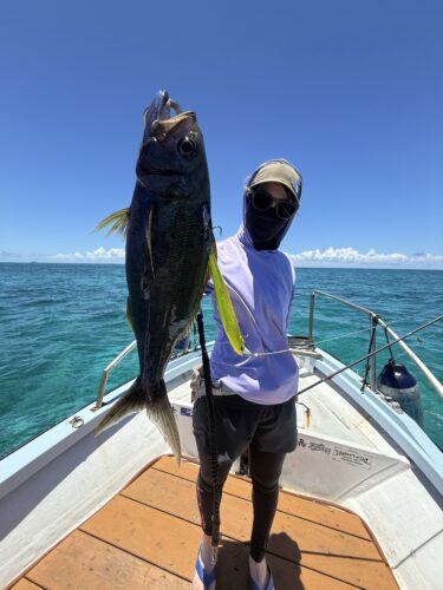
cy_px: 295
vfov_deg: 102.1
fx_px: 239
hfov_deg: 85.7
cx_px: 222
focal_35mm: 14
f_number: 2.2
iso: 64
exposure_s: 1/1534
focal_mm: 2.22
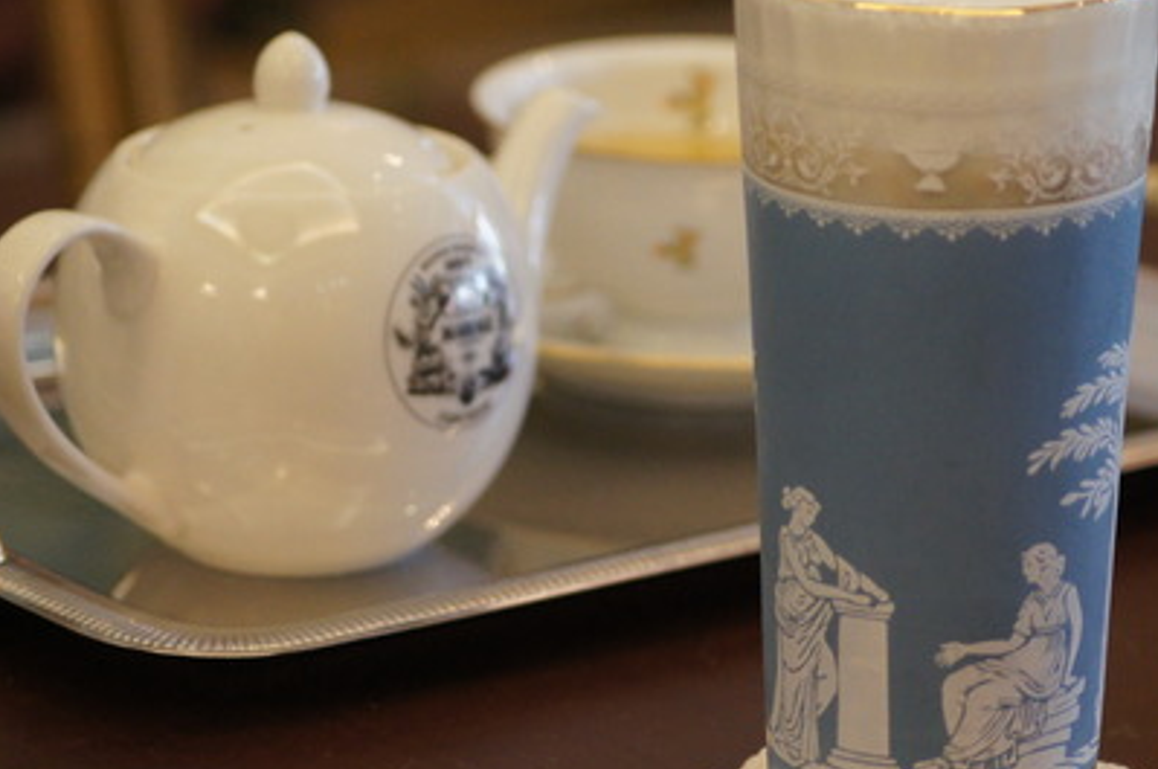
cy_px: 360
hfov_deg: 12.2
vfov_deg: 8.1
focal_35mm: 169
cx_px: 721
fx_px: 5421
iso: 1600
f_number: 4
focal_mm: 75
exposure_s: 1/60
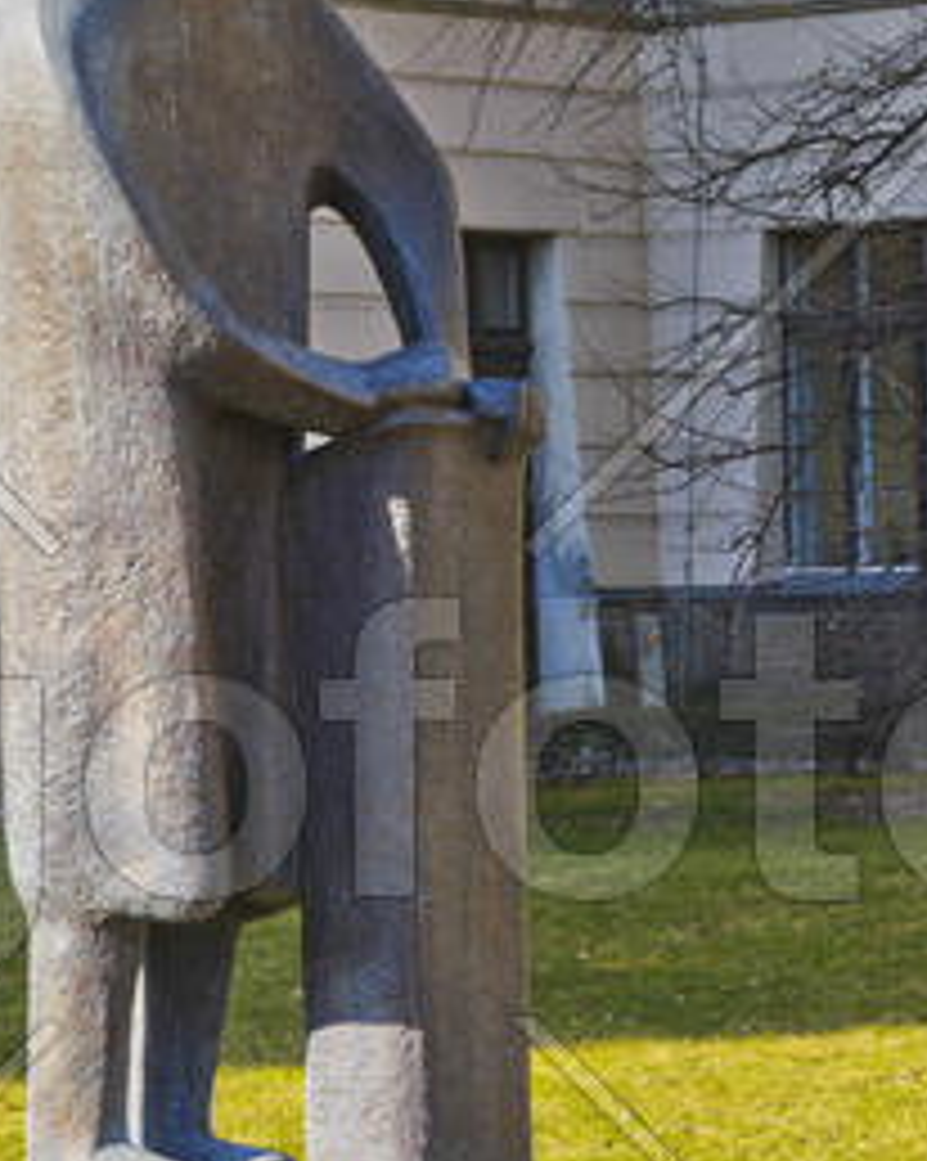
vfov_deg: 10.9
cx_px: 290
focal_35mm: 177
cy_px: 788
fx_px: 6077
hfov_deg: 8.7
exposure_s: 1/180
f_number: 8
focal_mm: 56
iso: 100
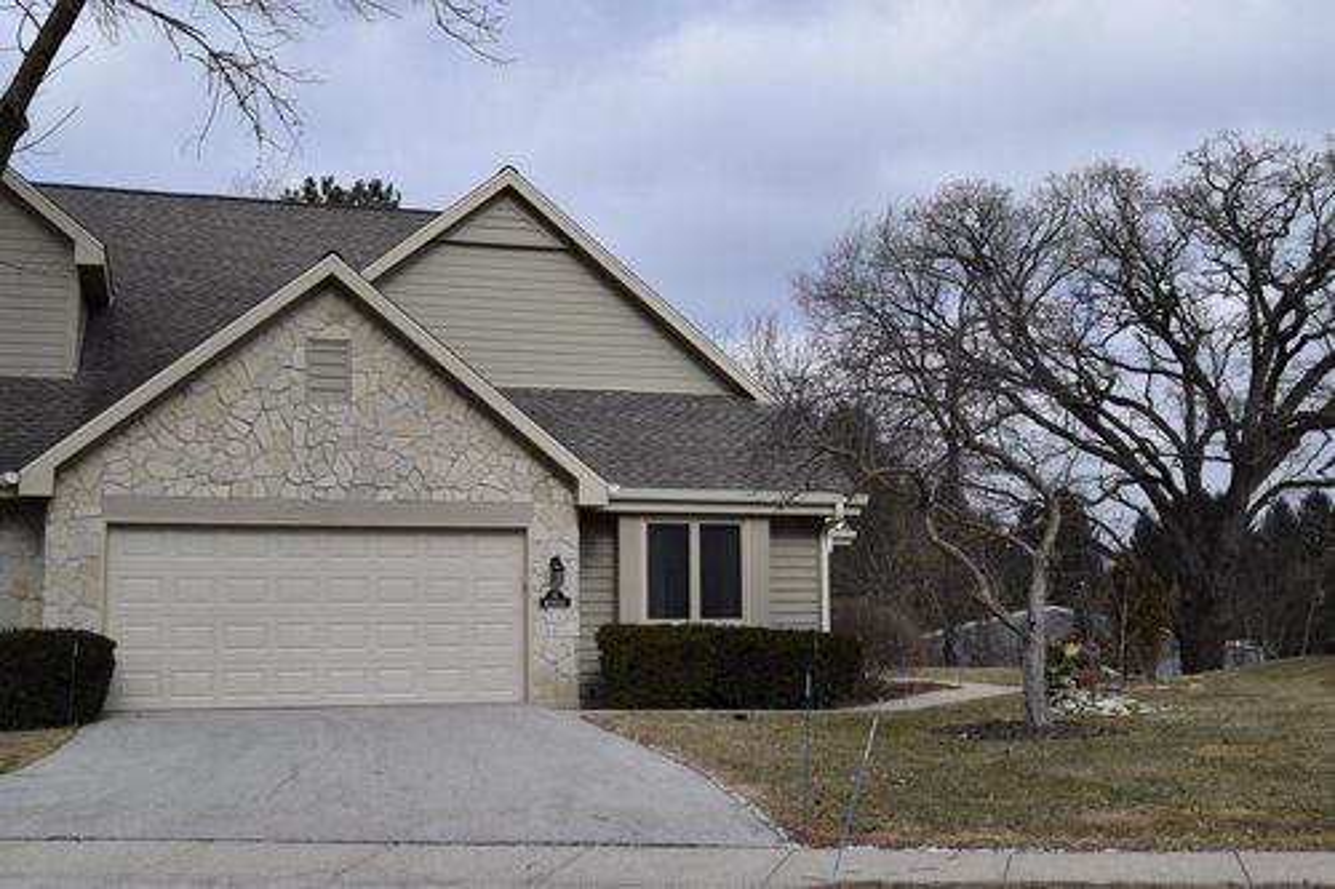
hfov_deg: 46.4
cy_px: 444
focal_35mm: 42
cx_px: 668
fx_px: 1557
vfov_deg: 31.9
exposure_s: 1/400
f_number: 10
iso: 200
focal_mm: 28
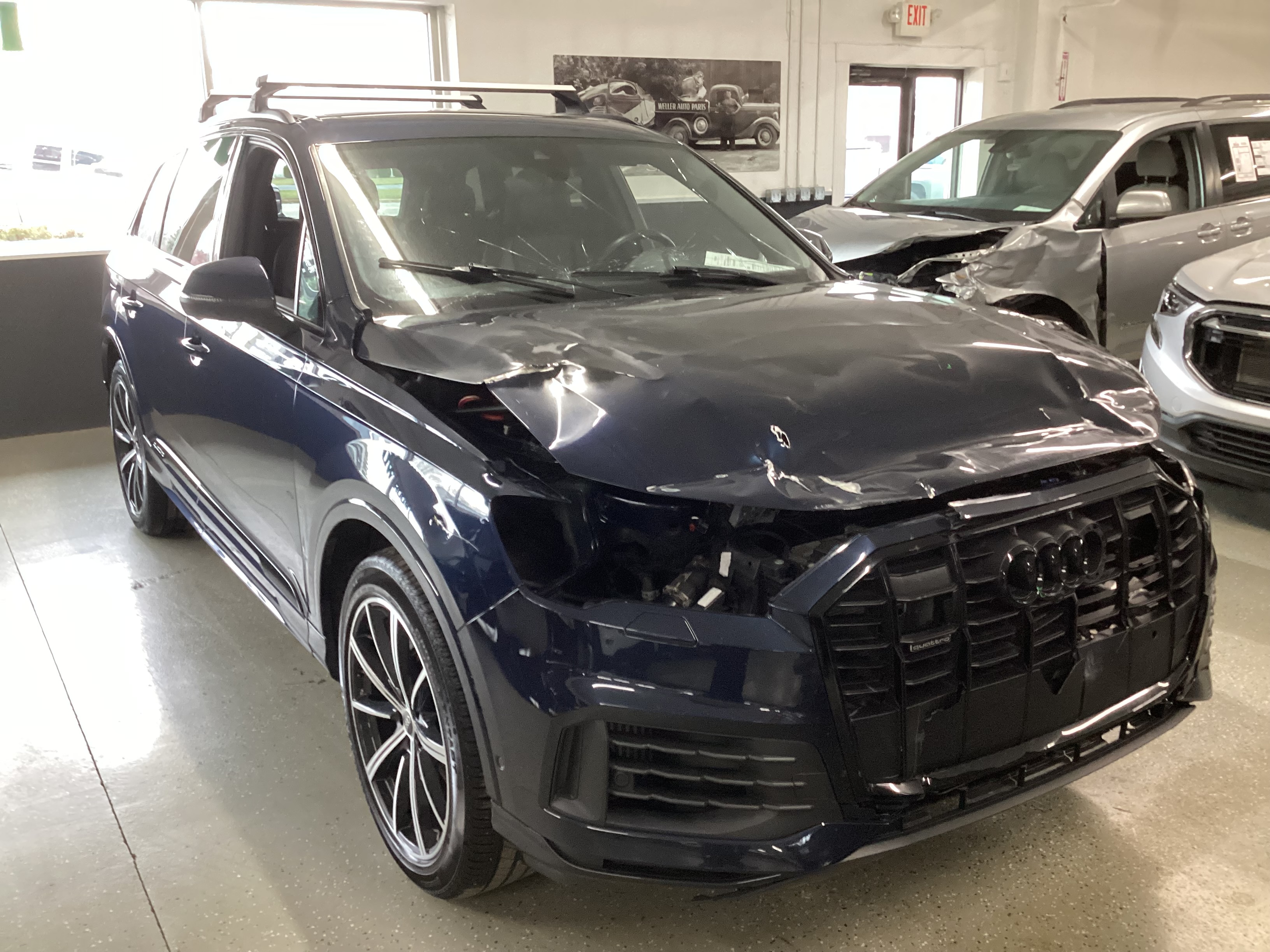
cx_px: 635
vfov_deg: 45.4
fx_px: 1137
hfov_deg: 58.4
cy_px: 476
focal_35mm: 31
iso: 250
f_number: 2.4
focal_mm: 3.3
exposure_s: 1/50
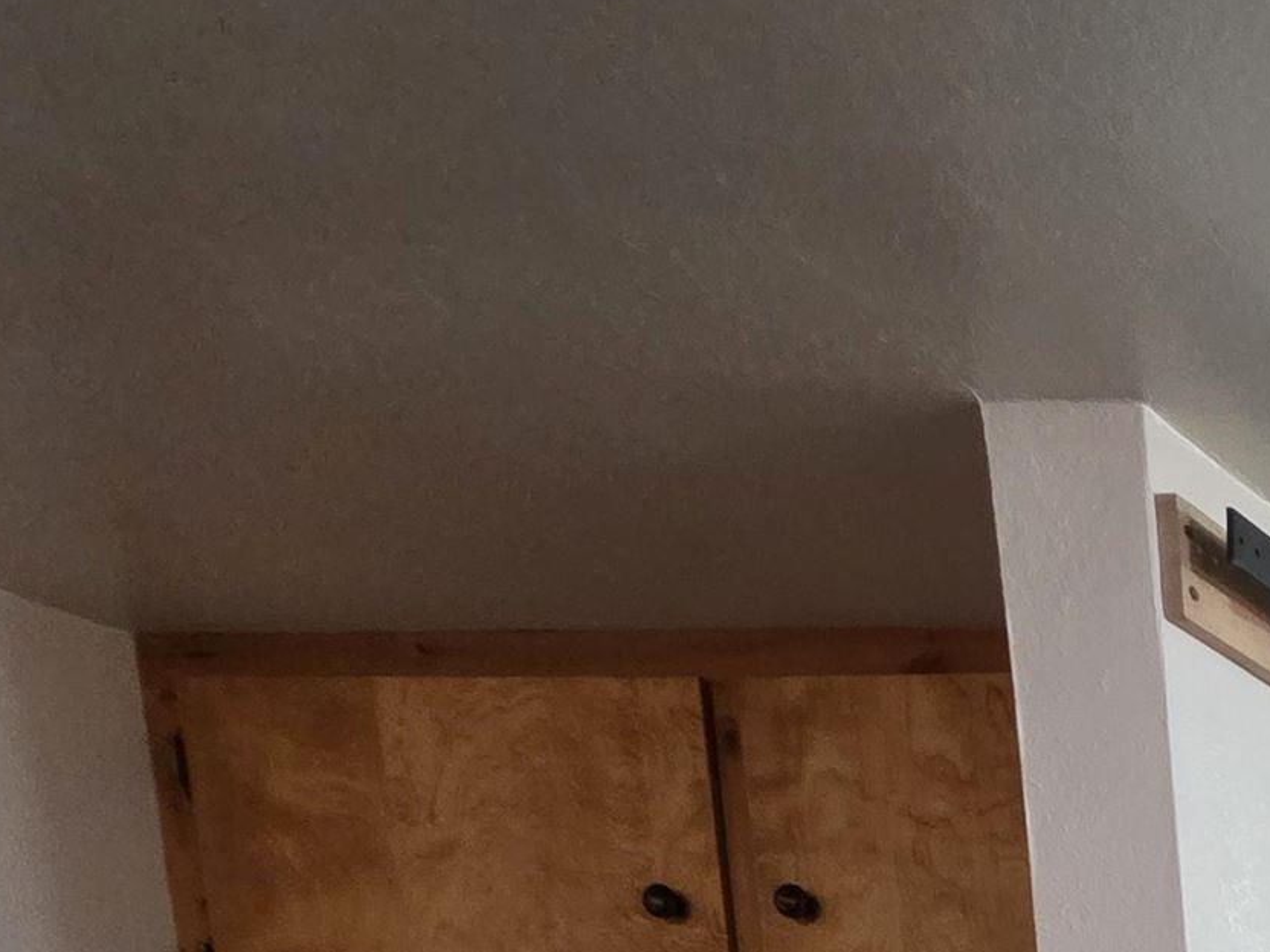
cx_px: 2328
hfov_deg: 21.9
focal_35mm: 48
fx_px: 1761
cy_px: 1695
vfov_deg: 21.0
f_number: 1.9
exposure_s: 1/60
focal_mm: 2.2
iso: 320
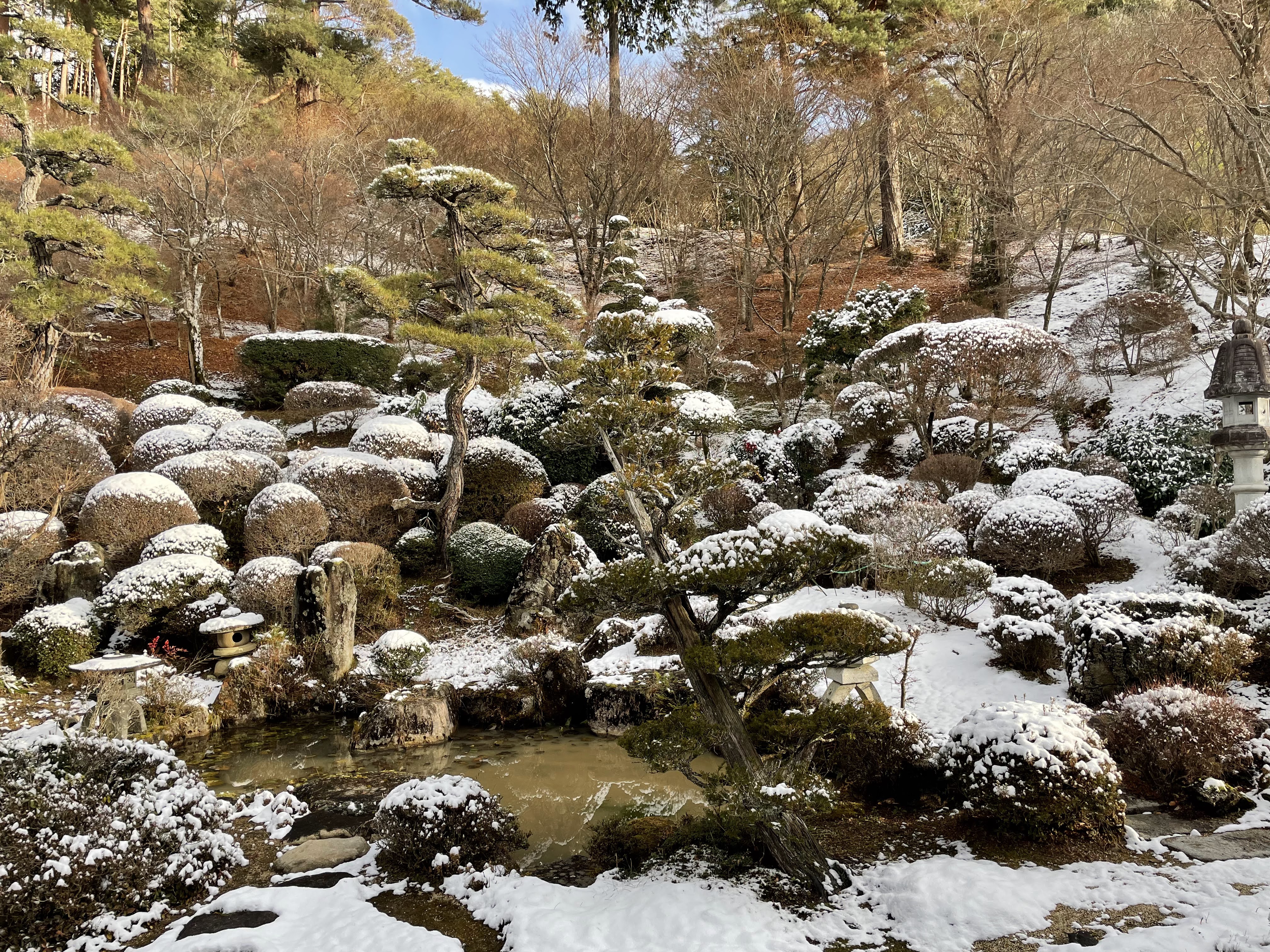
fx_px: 954
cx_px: 635
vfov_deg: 53.1
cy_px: 476
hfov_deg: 67.3
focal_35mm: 26
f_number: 1.6
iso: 32
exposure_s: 1/711
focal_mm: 4.2
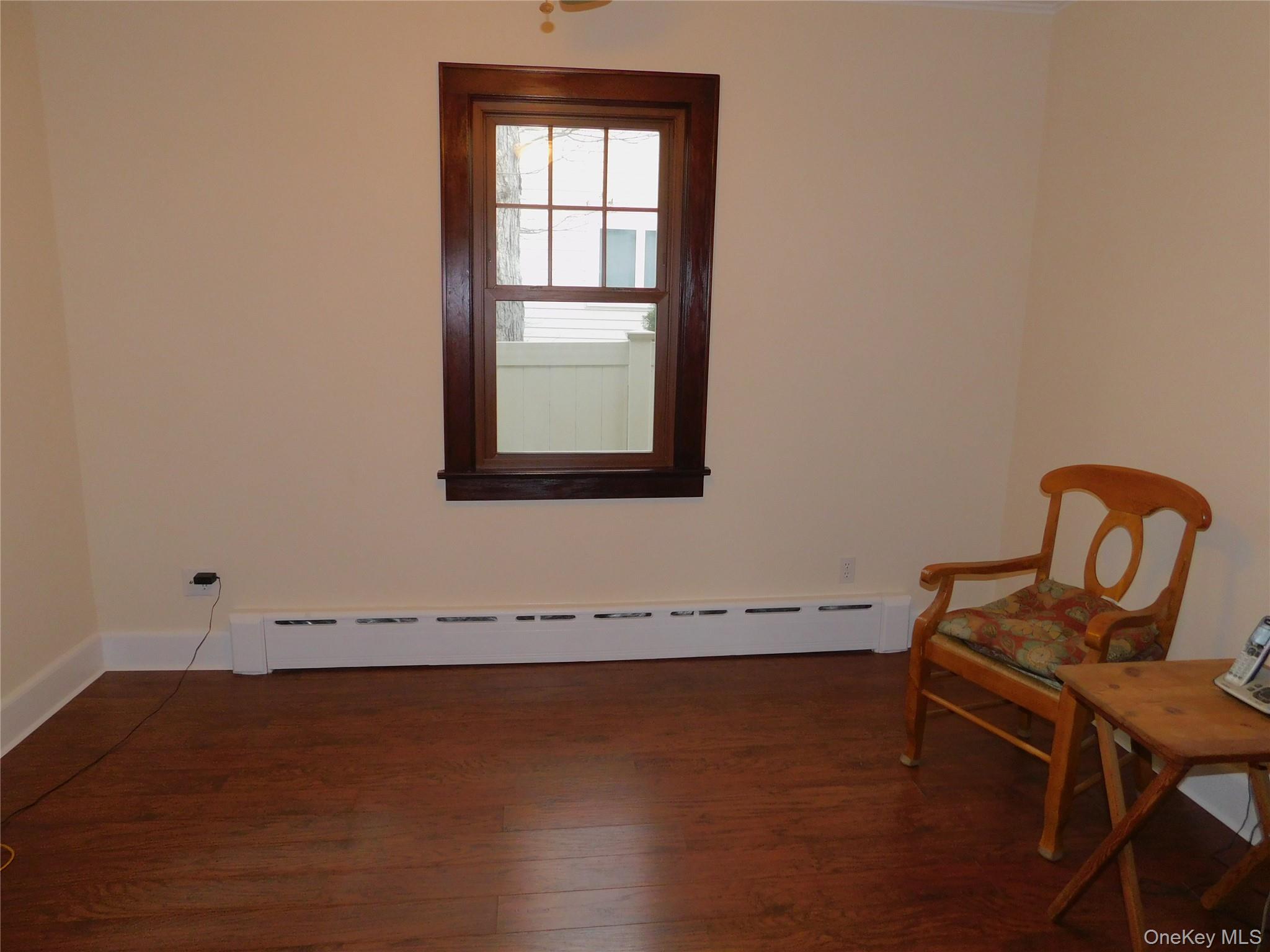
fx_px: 844
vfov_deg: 58.9
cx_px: 635
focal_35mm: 23
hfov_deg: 73.9
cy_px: 476
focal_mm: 4
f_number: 3
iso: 200
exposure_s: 1/30
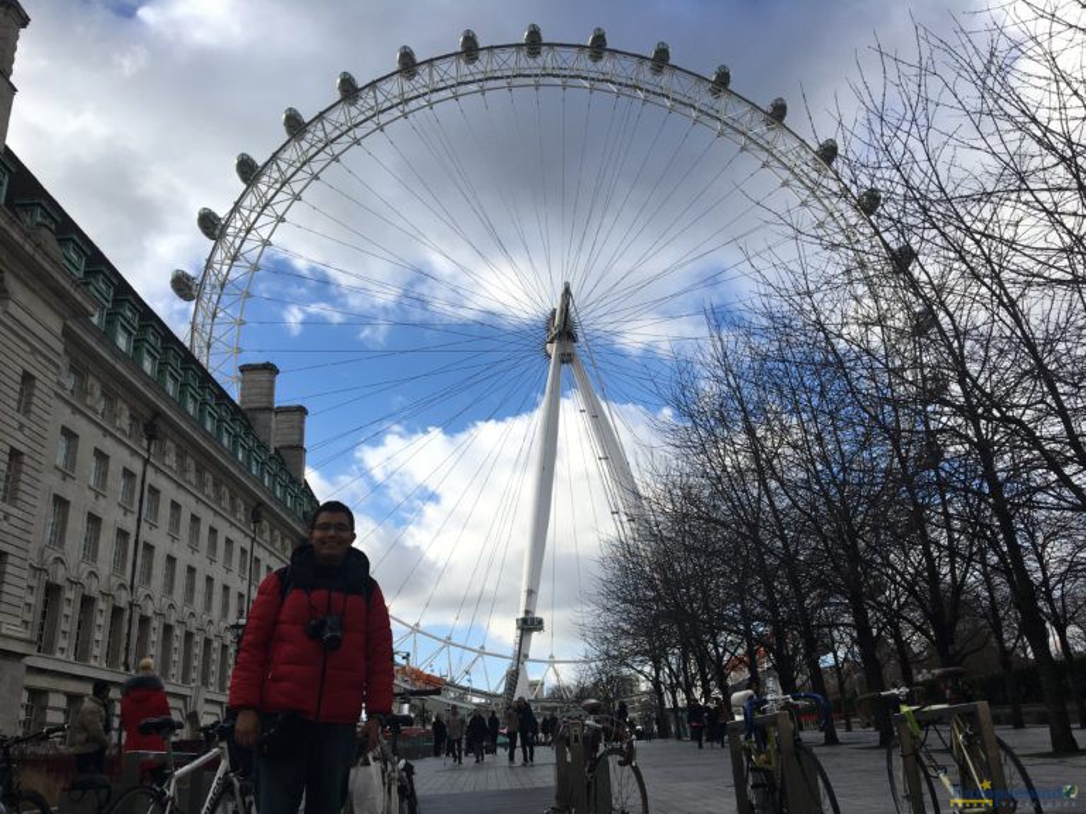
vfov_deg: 48.2
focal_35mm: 29
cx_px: 543
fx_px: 910
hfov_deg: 61.7
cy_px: 407
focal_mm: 4.15
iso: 25
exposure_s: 1/1304
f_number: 2.2
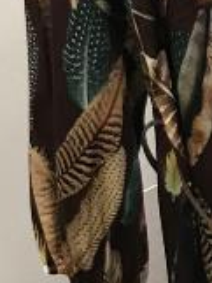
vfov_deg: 11.3
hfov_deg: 8.2
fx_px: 1419
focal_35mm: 174
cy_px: 25
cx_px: 417
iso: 50
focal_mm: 3.99
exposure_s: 1/17
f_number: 1.8
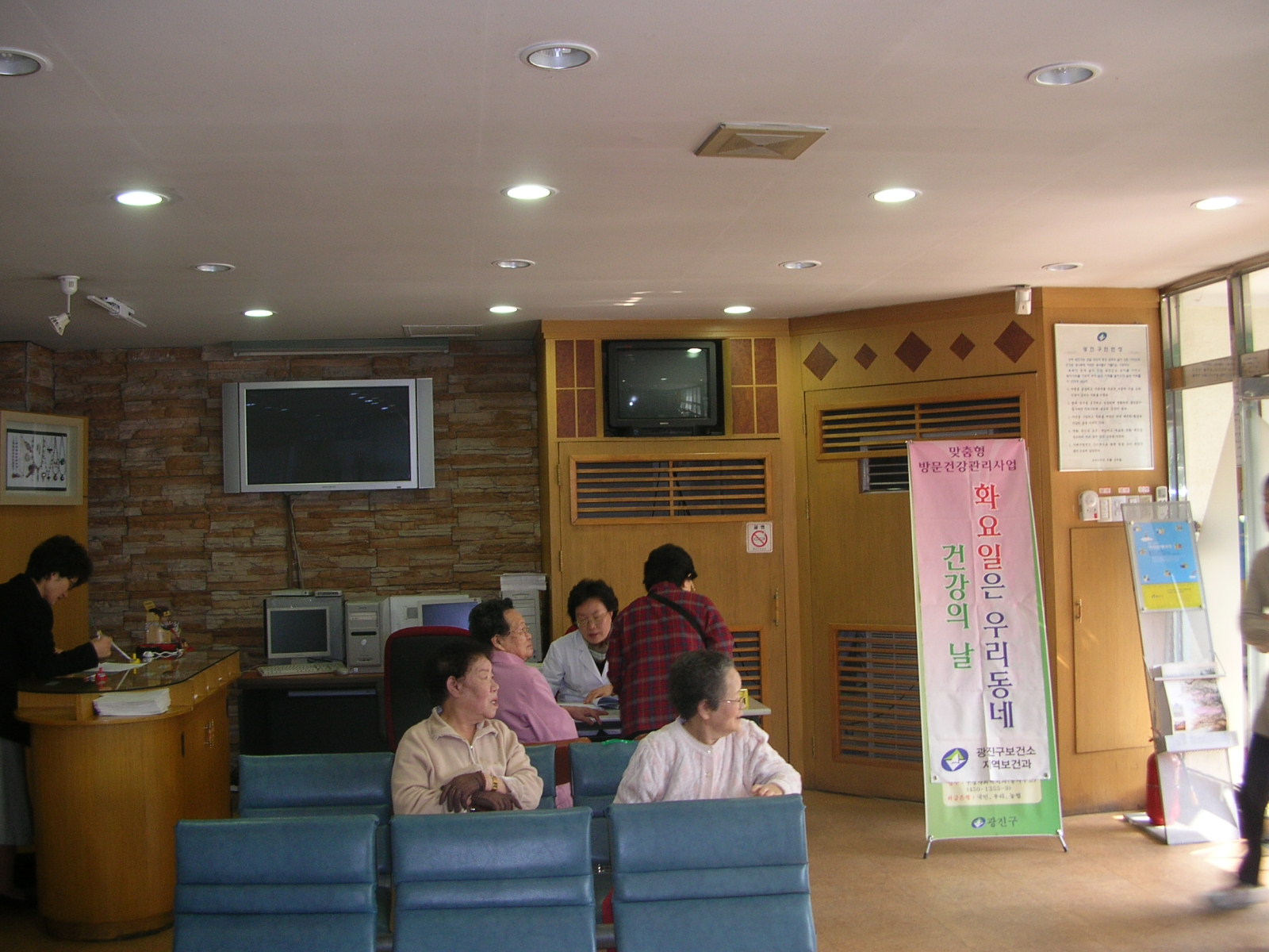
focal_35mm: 35
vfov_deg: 40.7
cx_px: 634
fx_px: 1283
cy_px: 476
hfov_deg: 52.6
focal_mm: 5.8
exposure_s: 1/30
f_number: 2.8
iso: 52
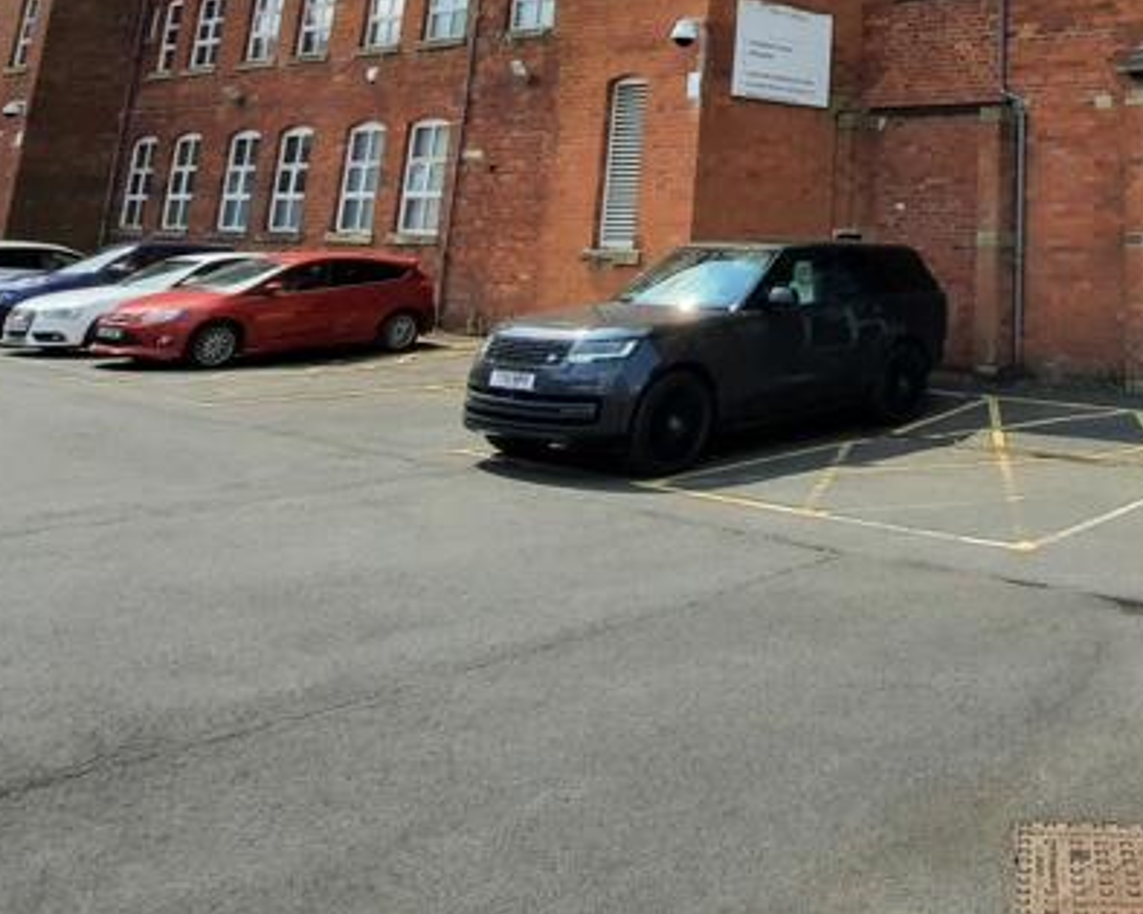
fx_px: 1116
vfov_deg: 37.6
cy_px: -78
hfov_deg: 47.5
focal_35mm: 33
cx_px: 1070
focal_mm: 1.74
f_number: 2.2
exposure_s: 1/2591
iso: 40
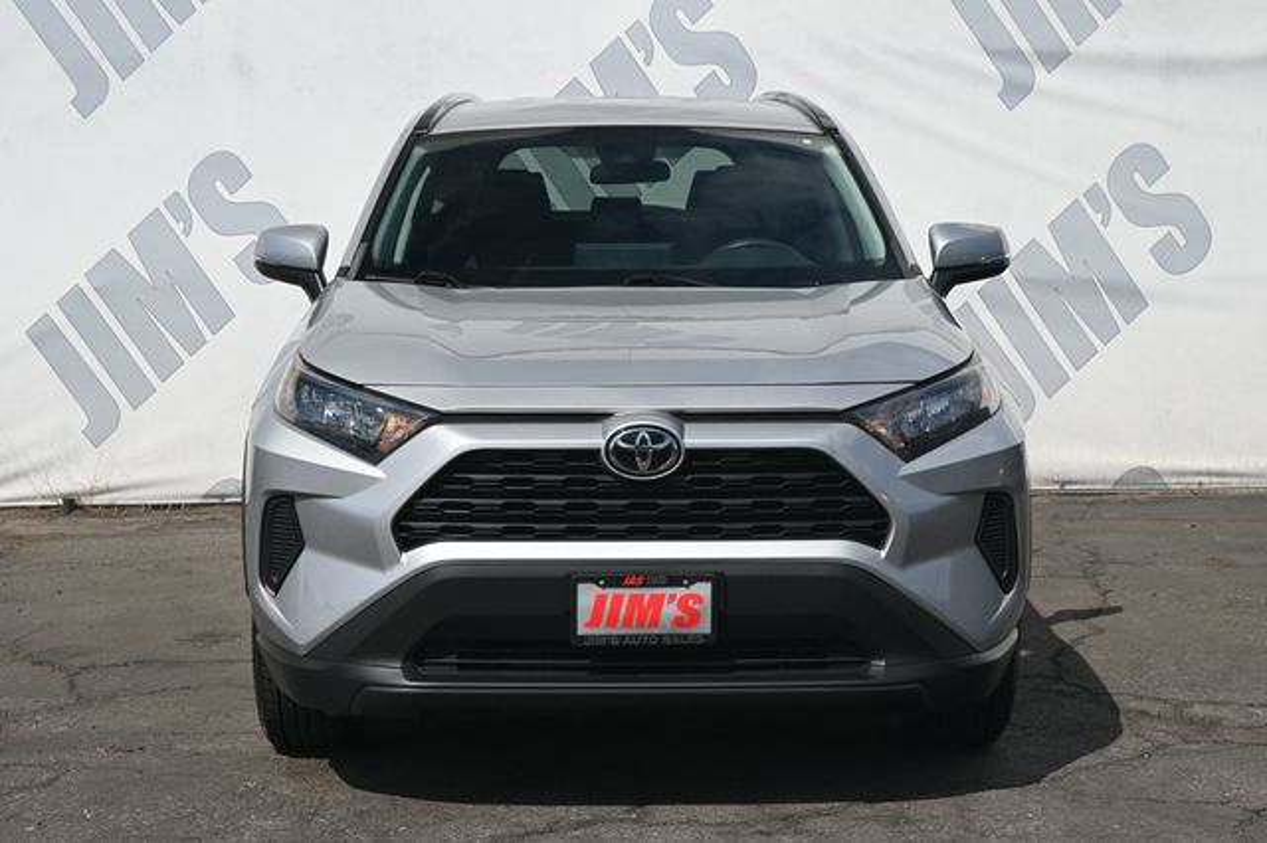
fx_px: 2269
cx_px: 634
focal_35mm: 64
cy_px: 422
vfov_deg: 21.1
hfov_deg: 31.2
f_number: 6.3
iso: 100
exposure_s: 1/320
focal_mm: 43
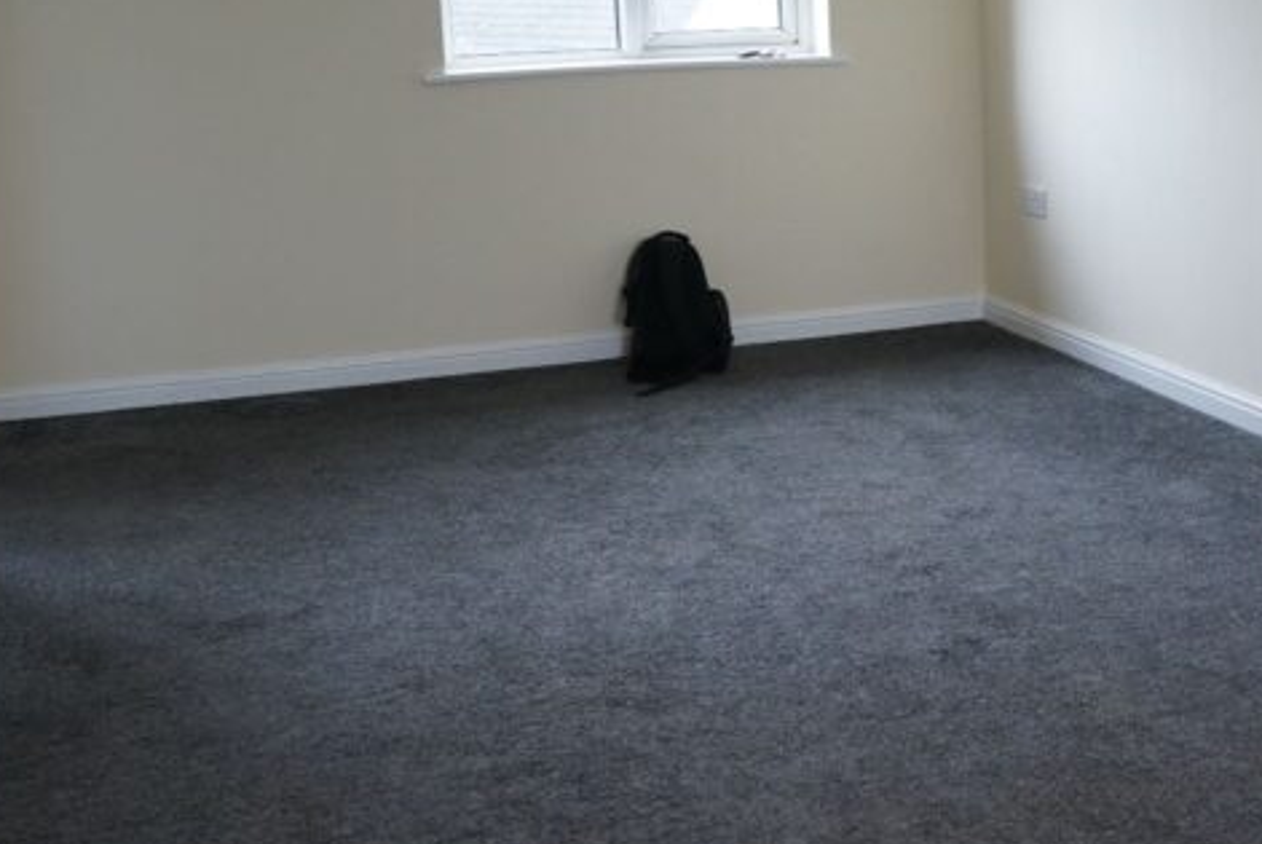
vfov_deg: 24.2
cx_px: 1013
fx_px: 1965
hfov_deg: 34.5
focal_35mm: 56
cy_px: 328
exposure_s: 1/160
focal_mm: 22
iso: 1250
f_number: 4
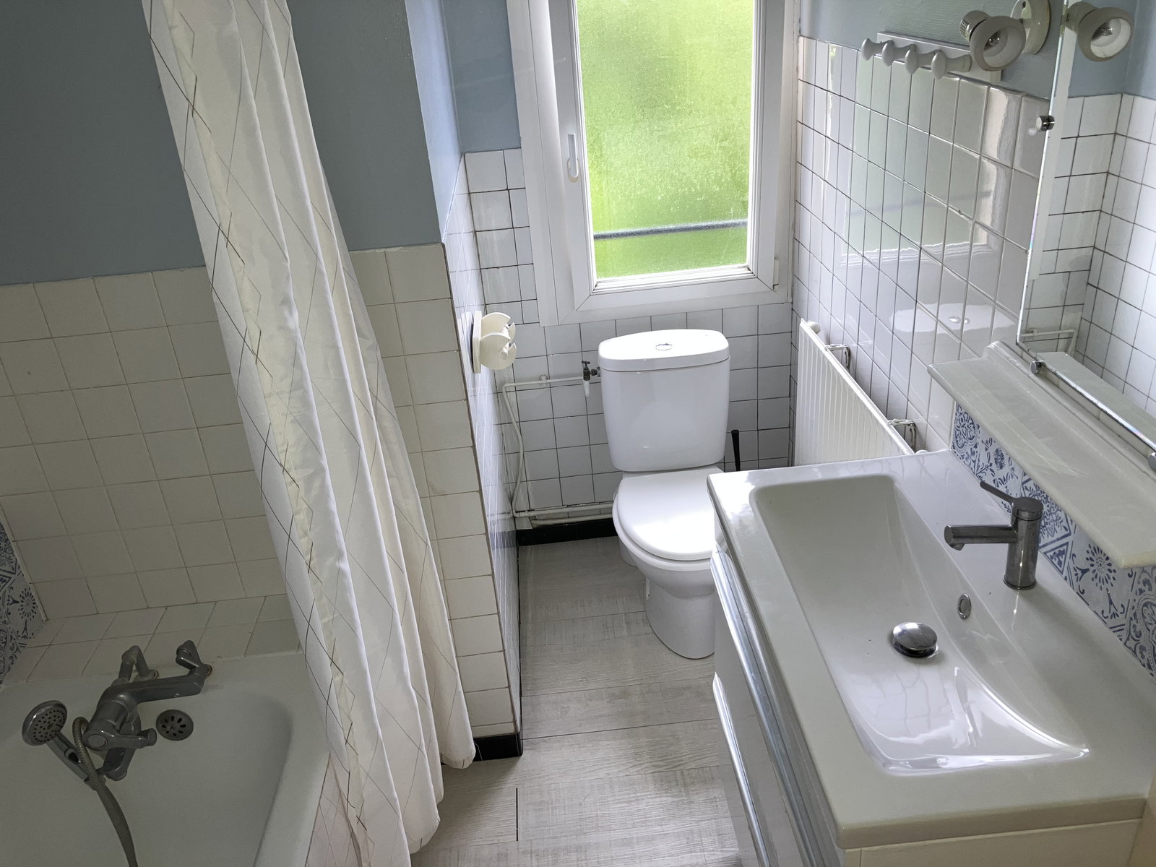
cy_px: 434
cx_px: 578
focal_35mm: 28
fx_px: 935
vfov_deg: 49.7
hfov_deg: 63.4
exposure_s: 1/20
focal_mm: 3.99
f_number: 1.8
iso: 50
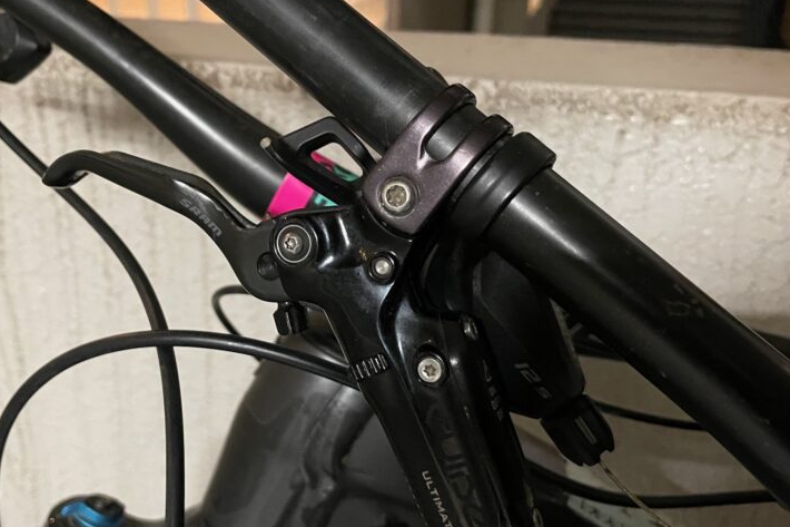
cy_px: 293
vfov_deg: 34.2
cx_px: 306
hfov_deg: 49.2
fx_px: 856
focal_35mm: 39
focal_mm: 4.2
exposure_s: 1/25
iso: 640
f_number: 1.6
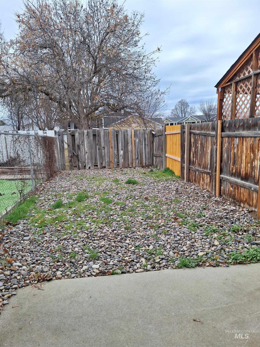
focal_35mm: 23
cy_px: 174
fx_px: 230
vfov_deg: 73.9
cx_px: 130
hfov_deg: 58.9
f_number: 1.8
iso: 40
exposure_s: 1/1232
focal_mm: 5.54
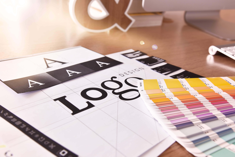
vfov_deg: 35.1
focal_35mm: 38
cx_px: 118
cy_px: 78
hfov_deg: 50.7
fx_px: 248
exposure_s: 1/40
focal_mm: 38
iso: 400
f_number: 5.6
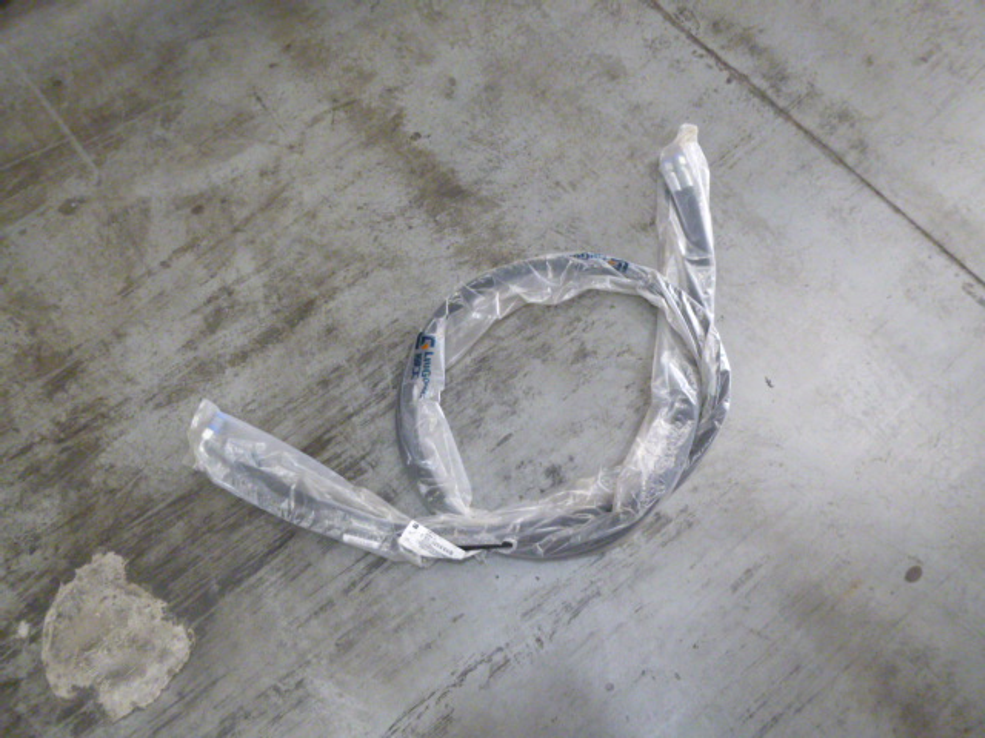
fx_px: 711
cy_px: 369
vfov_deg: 54.9
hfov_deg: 69.4
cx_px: 492
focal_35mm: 25
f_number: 3.1
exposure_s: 1/8
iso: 400
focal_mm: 4.5
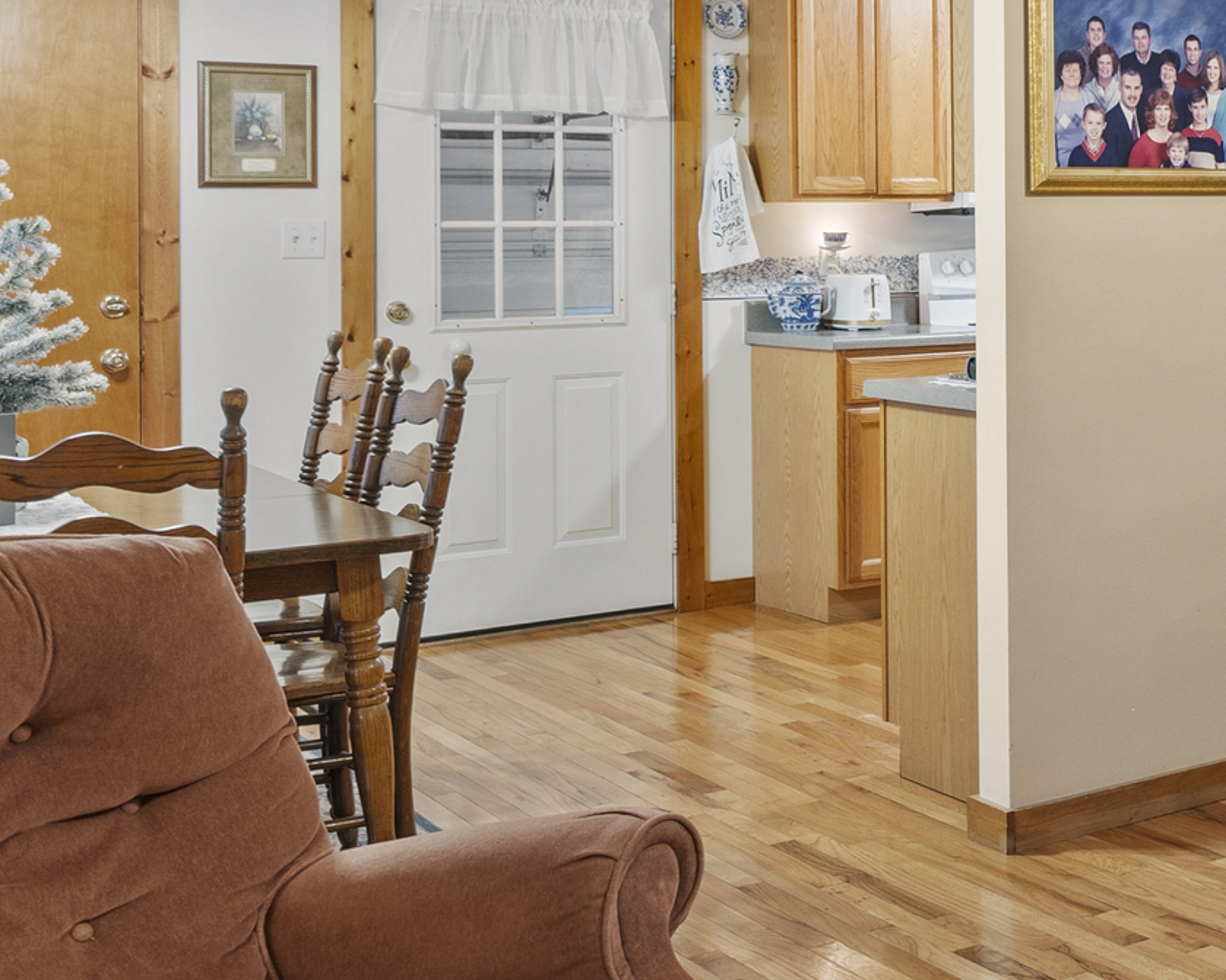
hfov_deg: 29.7
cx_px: 1438
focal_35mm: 55
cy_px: 272
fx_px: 1995
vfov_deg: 27.3
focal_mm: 16
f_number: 7.1
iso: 200
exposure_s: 3.2
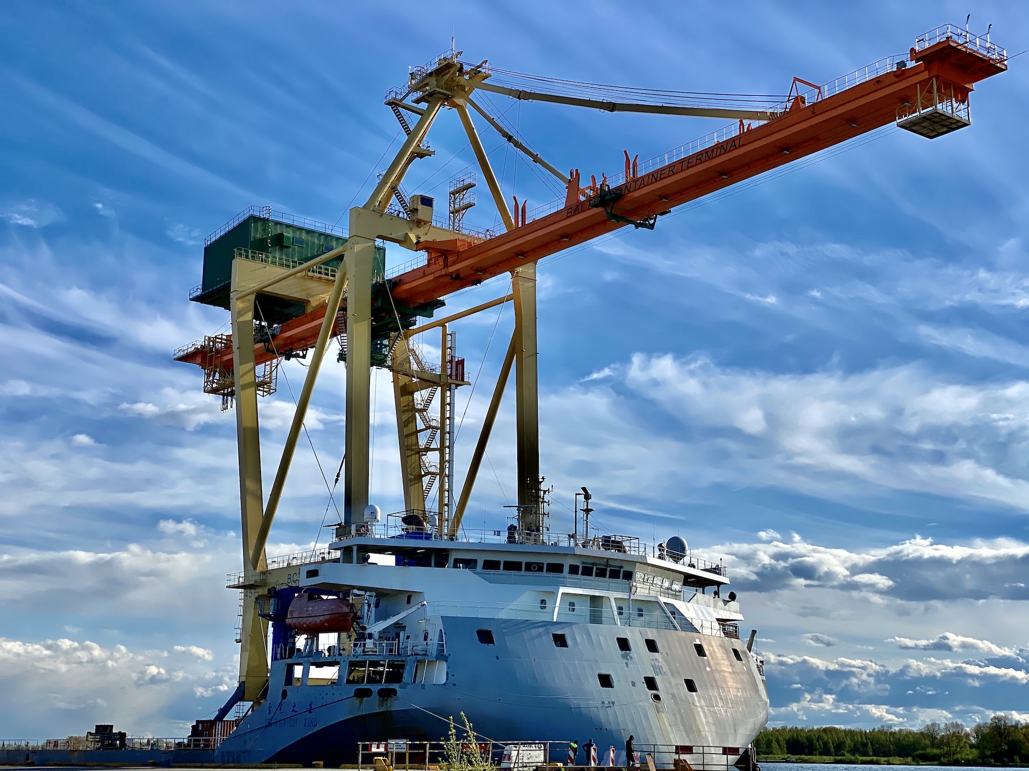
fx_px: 1546
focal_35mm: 52
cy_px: 386
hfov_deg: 36.8
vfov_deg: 28.0
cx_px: 514
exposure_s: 1/2660
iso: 20
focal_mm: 6
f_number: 2
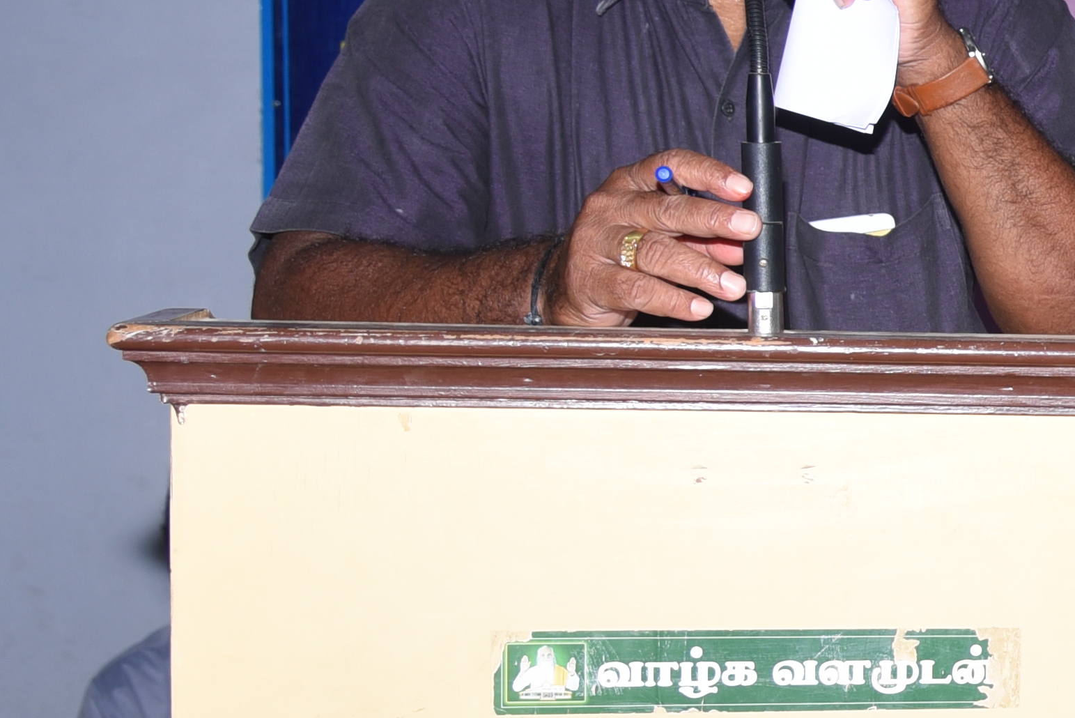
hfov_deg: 15.2
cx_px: 1917
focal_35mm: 117
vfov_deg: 11.7
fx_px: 3495
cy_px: 367
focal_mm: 30
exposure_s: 1/125
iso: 250
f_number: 5
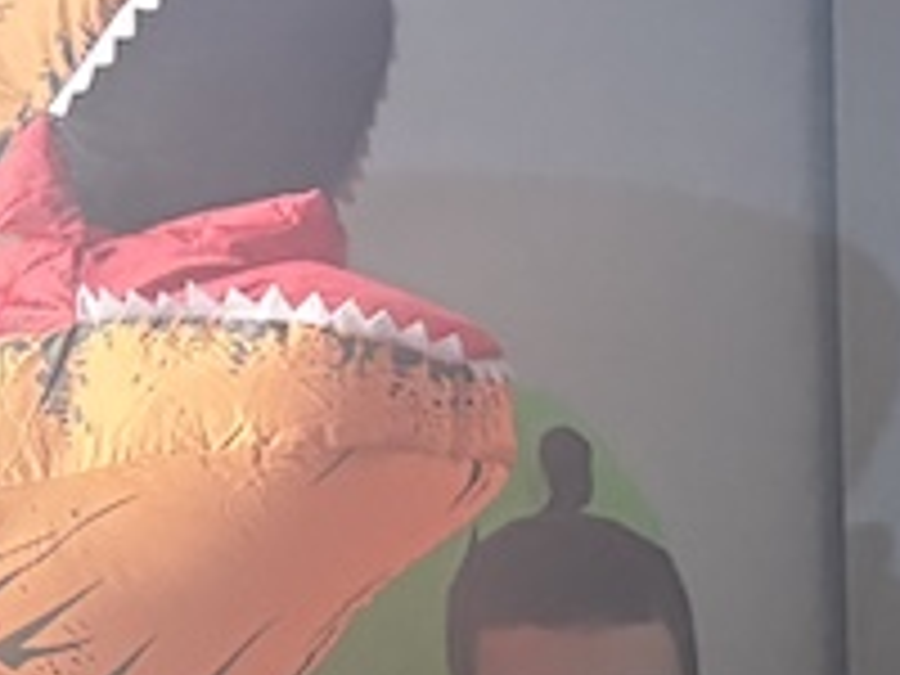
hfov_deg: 11.1
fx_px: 4316
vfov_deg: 8.4
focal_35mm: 166
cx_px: 1598
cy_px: 1458
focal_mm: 5.96
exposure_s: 1/50
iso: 400
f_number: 1.6
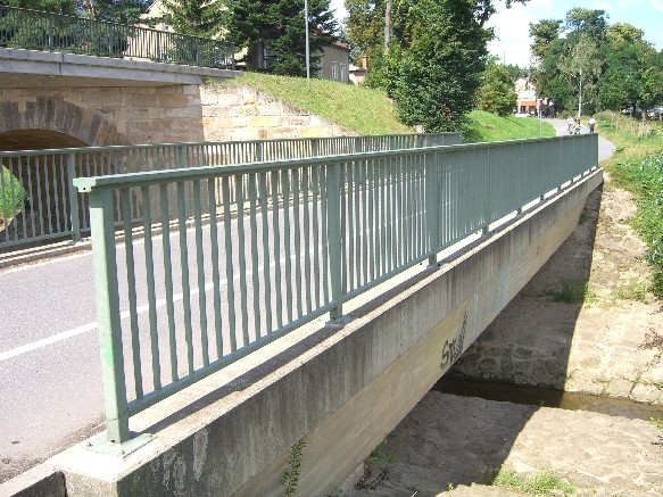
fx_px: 728
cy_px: 248
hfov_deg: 49.0
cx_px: 332
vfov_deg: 37.7
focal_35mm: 38
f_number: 2.8
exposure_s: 1/500
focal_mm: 7.9
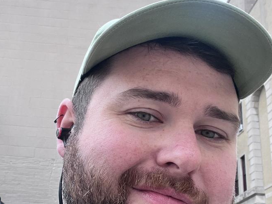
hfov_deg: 33.1
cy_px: 115
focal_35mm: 58
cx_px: 110
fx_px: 456
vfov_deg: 25.2
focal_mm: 2.71
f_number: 2.2
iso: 50
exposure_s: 1/121
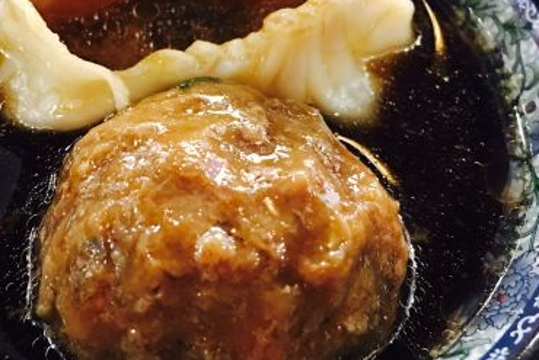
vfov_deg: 23.8
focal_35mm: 57
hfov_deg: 34.9
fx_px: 854
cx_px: 217
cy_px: 154
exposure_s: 1/8
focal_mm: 4.15
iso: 125
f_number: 2.2
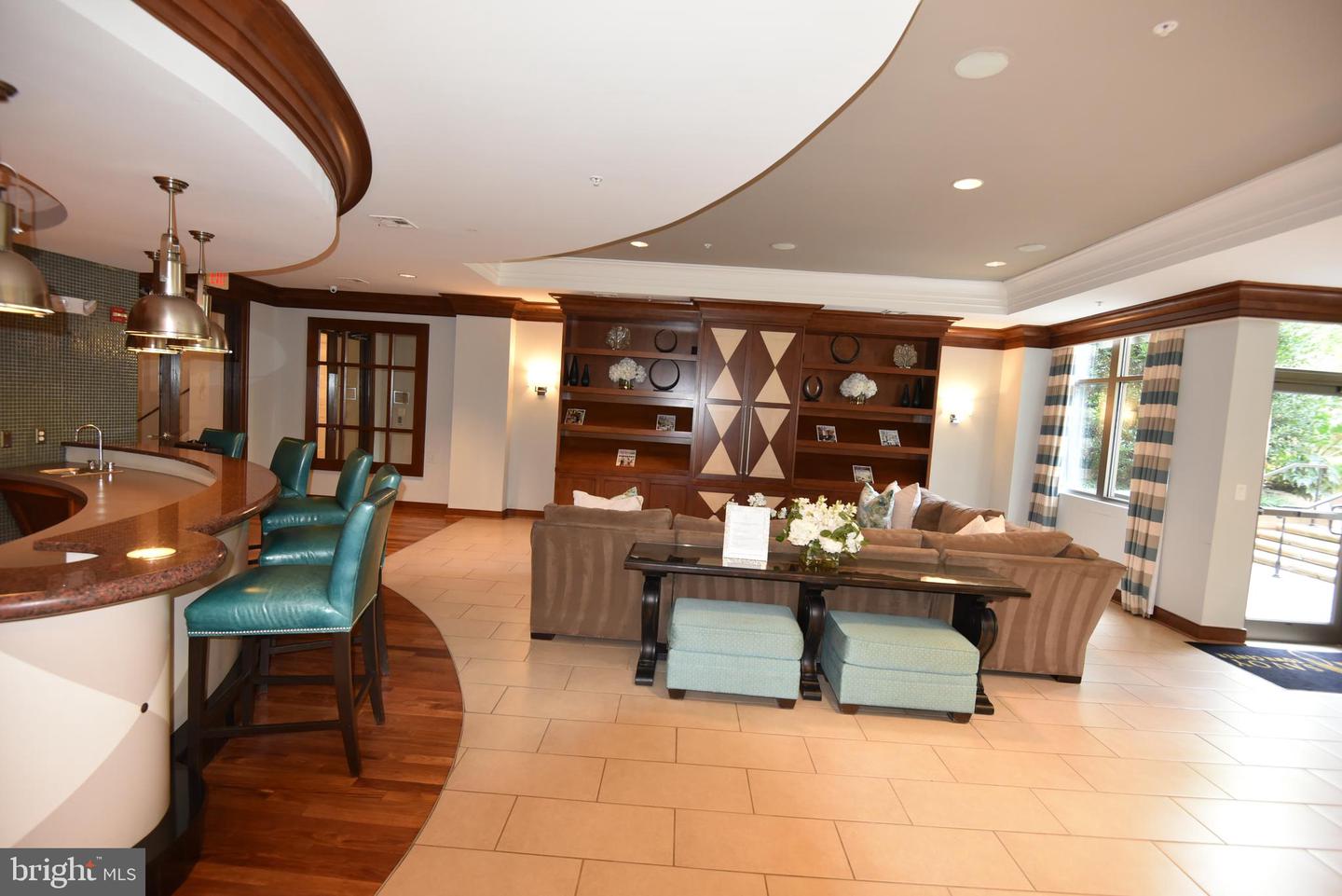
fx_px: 597
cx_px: 671
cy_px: 448
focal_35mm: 16
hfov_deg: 96.7
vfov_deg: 73.8
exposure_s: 1/60
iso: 1400
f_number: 4
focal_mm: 16
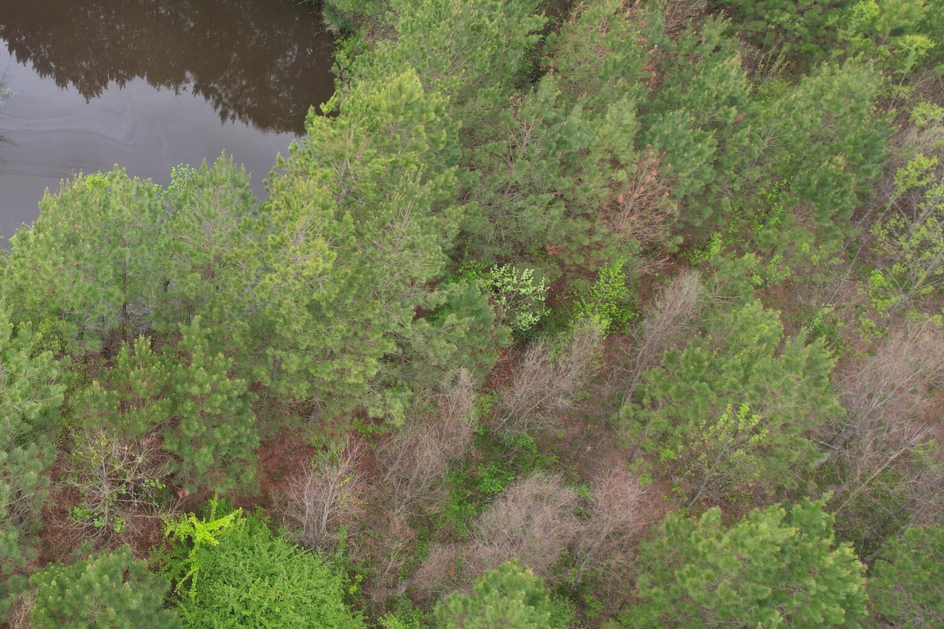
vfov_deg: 30.8
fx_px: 1127
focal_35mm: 43
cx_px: 129
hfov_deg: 42.4
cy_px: 184
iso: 110
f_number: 2.8
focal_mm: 8.38
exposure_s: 1/320
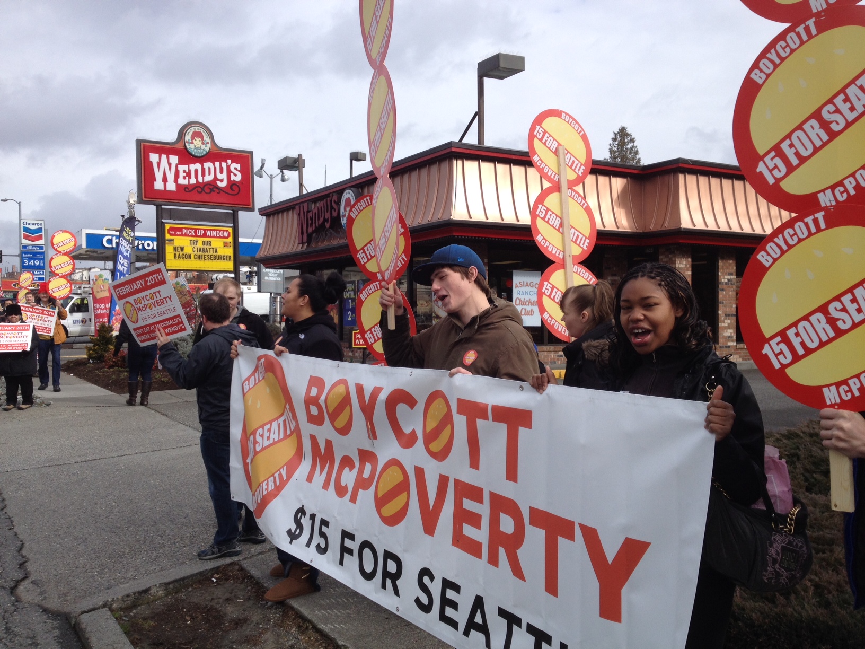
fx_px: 875
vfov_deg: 40.7
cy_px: 324
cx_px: 432
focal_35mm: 35
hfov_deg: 52.6
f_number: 2.4
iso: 50
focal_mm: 4.28
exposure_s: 1/1175
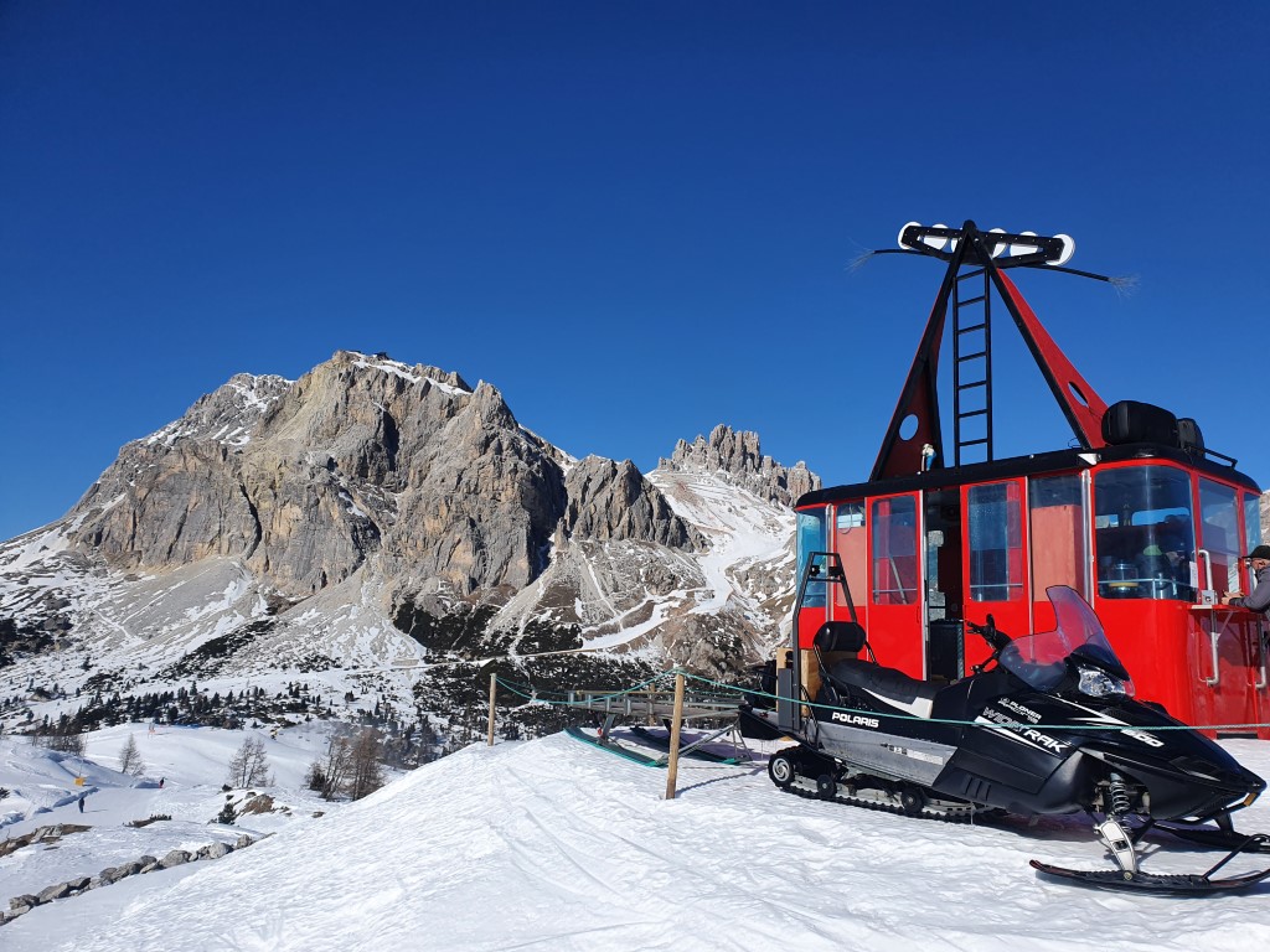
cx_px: 635
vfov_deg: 53.1
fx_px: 954
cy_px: 476
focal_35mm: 26
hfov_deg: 67.3
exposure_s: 1/4192
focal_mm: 4.32
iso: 50
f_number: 2.4
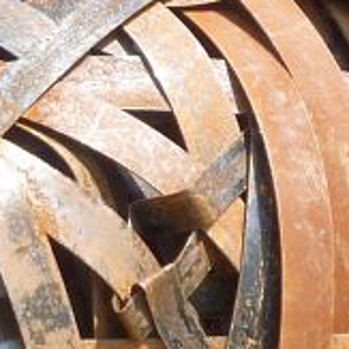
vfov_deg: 1.1
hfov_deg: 1.1
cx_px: 116
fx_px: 19015
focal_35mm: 1667
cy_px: 229
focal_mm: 49.2
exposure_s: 1/125
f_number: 4.9
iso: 100
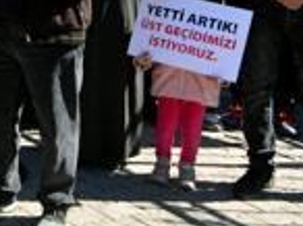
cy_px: -44
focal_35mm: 83
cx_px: -201
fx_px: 725
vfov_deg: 17.0
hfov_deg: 19.3
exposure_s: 1/800
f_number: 5.6
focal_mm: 24
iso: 500
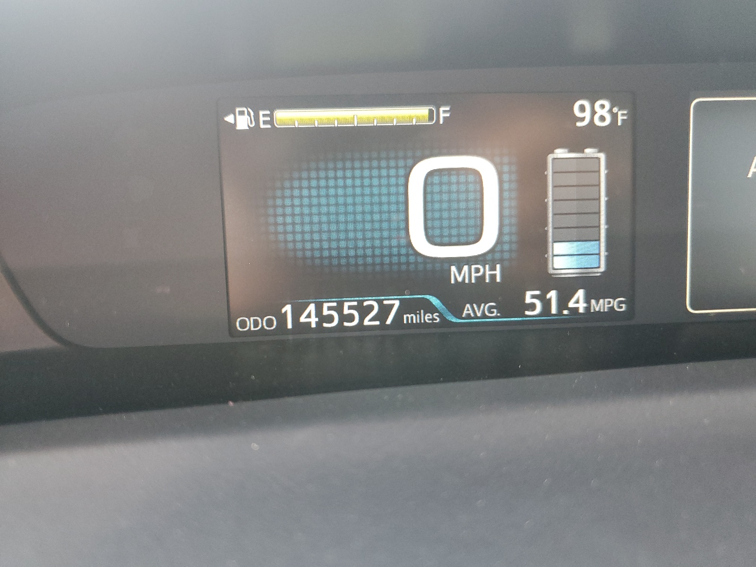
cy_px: 284
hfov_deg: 67.3
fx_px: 568
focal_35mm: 26
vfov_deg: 53.1
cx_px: 378
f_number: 1.5
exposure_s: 1/60.2
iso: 175
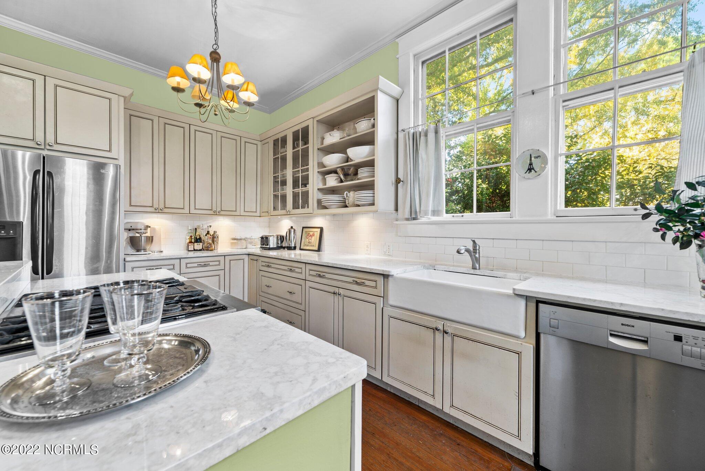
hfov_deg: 104.2
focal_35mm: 14
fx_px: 274
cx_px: 352
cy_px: 236
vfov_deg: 81.3
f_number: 8
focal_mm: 14
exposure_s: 1/1.67
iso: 100
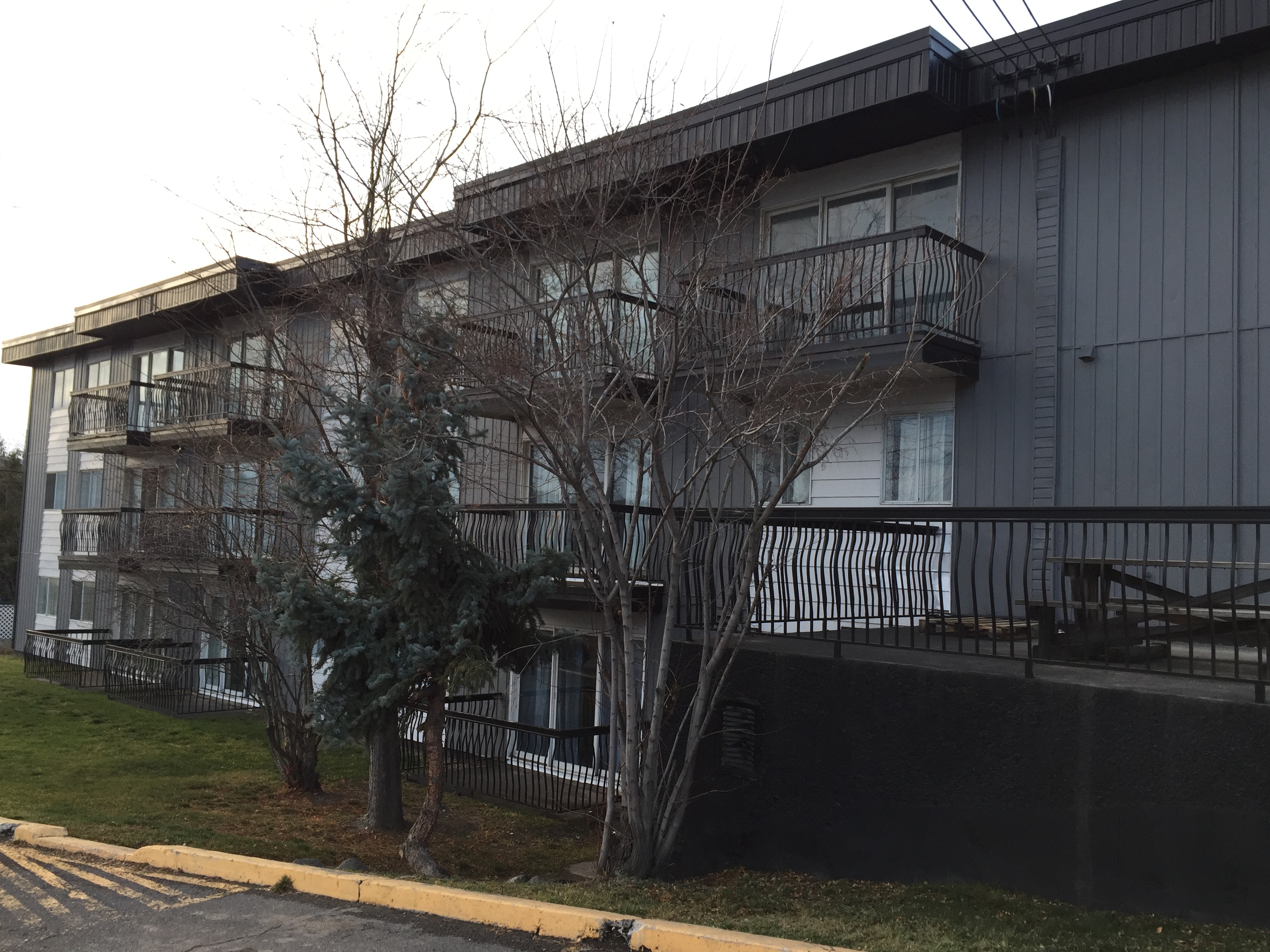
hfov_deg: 60.0
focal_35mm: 30
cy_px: 486
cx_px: 646
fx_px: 1101
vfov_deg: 46.8
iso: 40
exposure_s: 1/60
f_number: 2.2
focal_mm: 4.15
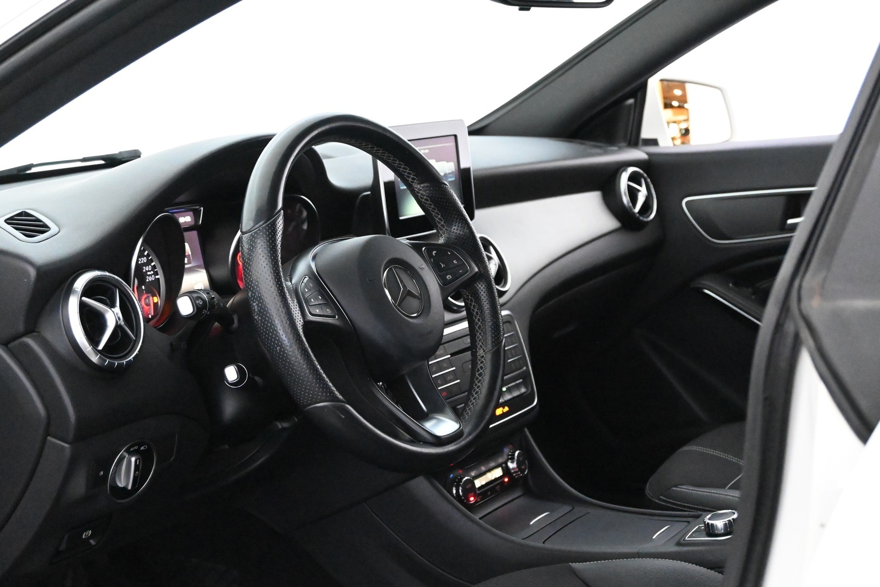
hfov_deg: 35.9
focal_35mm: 56
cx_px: 440
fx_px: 1357
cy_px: 294
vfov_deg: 24.4
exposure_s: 1/60
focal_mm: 37
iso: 12800
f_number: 5.3
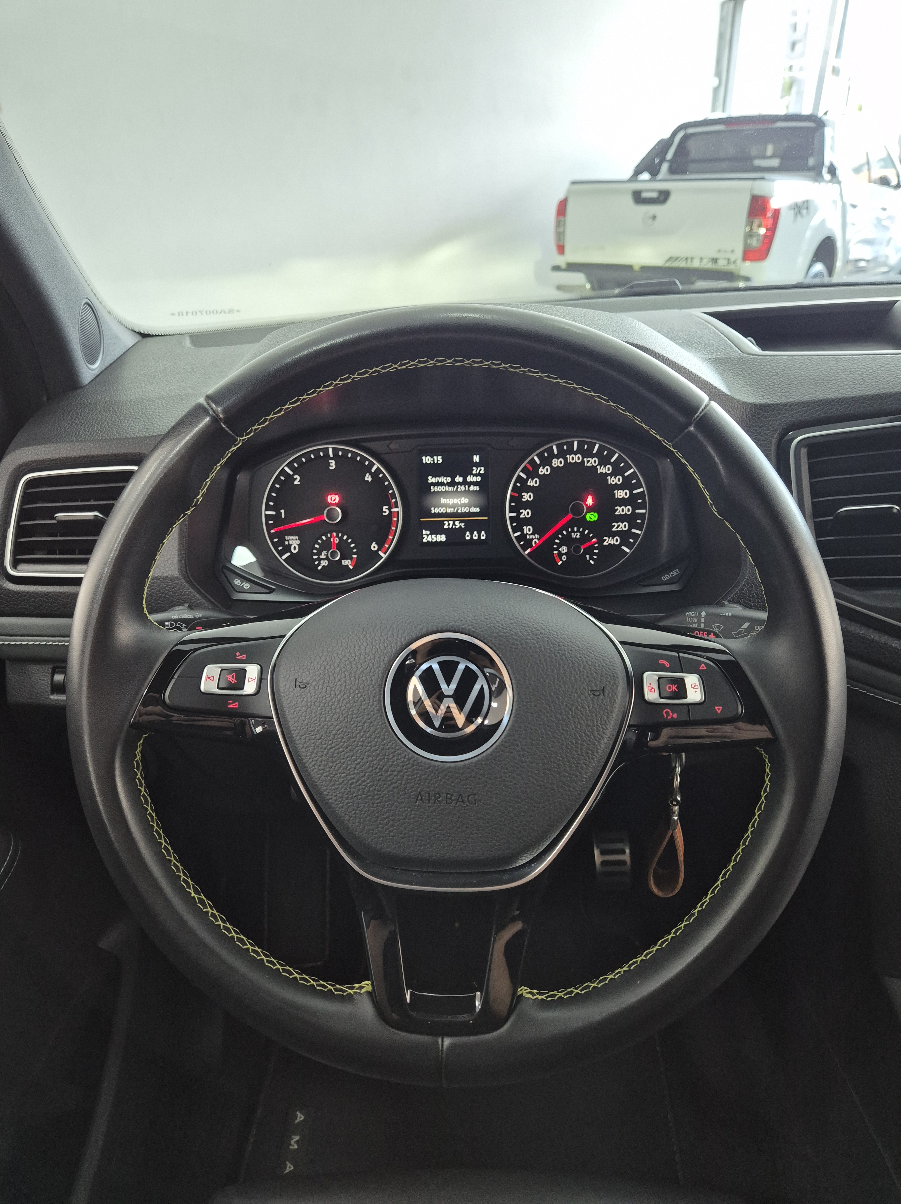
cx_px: 450
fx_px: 800
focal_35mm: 23
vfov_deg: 74.0
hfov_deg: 58.8
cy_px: 602
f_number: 1.8
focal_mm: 5.4
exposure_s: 1/60
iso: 640
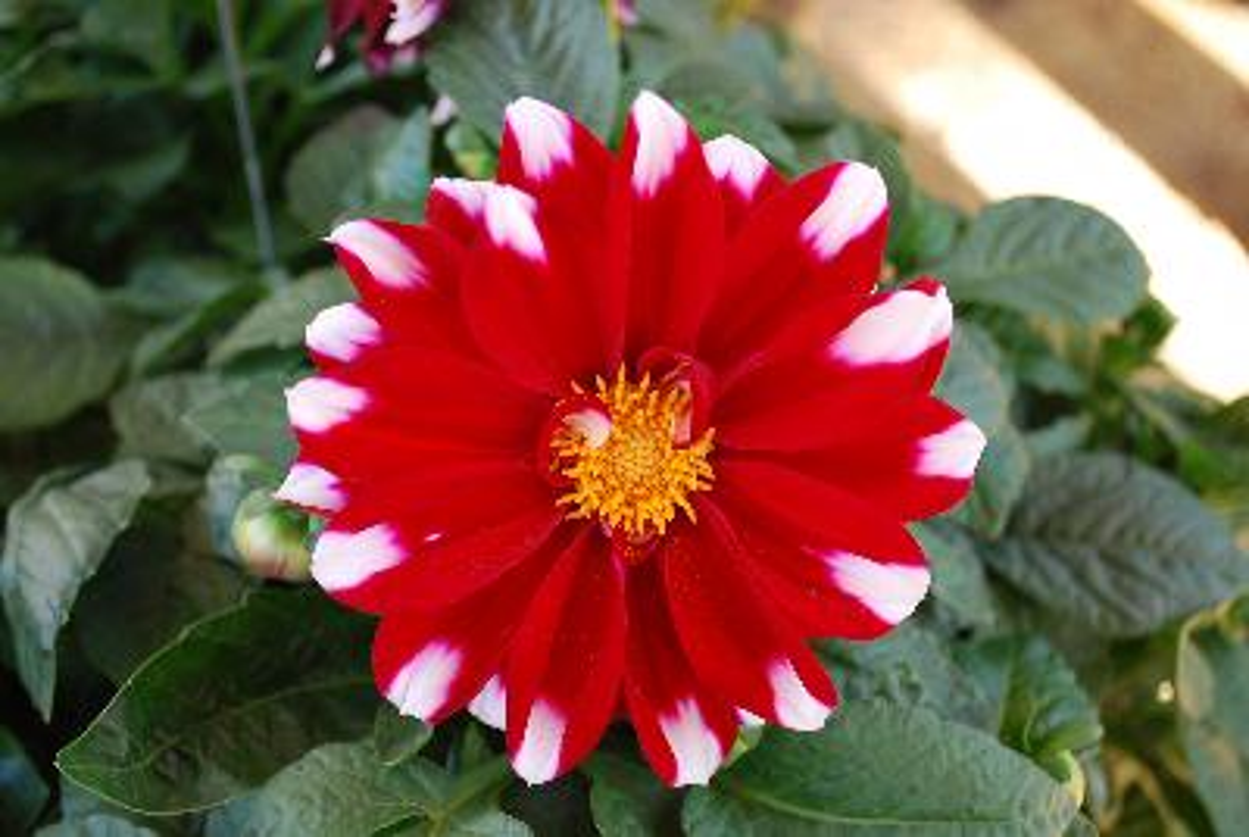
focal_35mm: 54
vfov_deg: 25.1
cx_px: 624
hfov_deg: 36.8
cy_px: 418
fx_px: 1876
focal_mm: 36
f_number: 5.3
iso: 250
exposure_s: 1/60
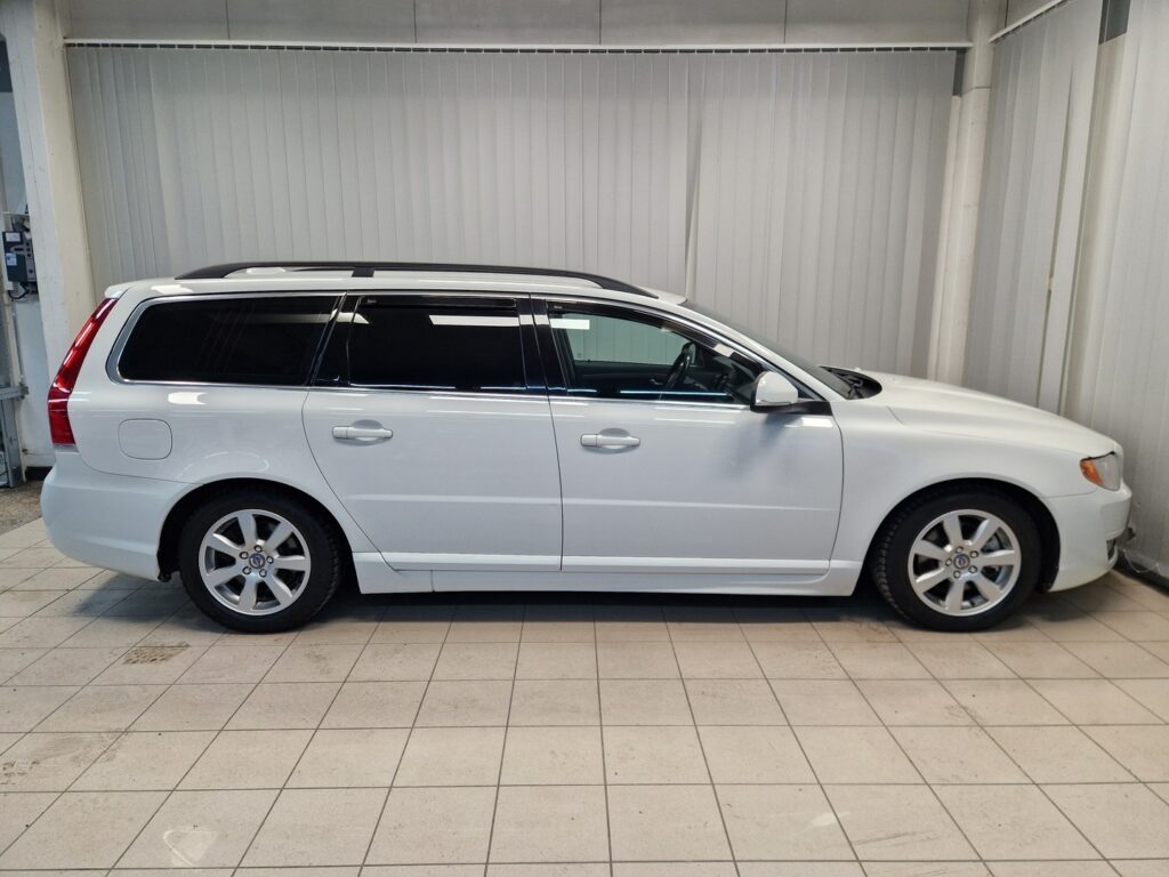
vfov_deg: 58.9
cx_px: 584
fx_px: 777
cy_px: 438
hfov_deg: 73.9
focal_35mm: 23
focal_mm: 5.4
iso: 125
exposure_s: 1/180
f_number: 1.8
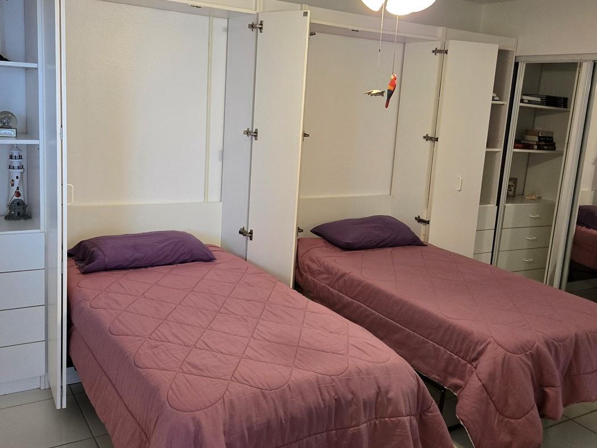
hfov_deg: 52.6
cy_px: 192
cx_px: 318
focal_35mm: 35
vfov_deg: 40.6
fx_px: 604
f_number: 1.8
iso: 250
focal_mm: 5.4
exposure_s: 1/120
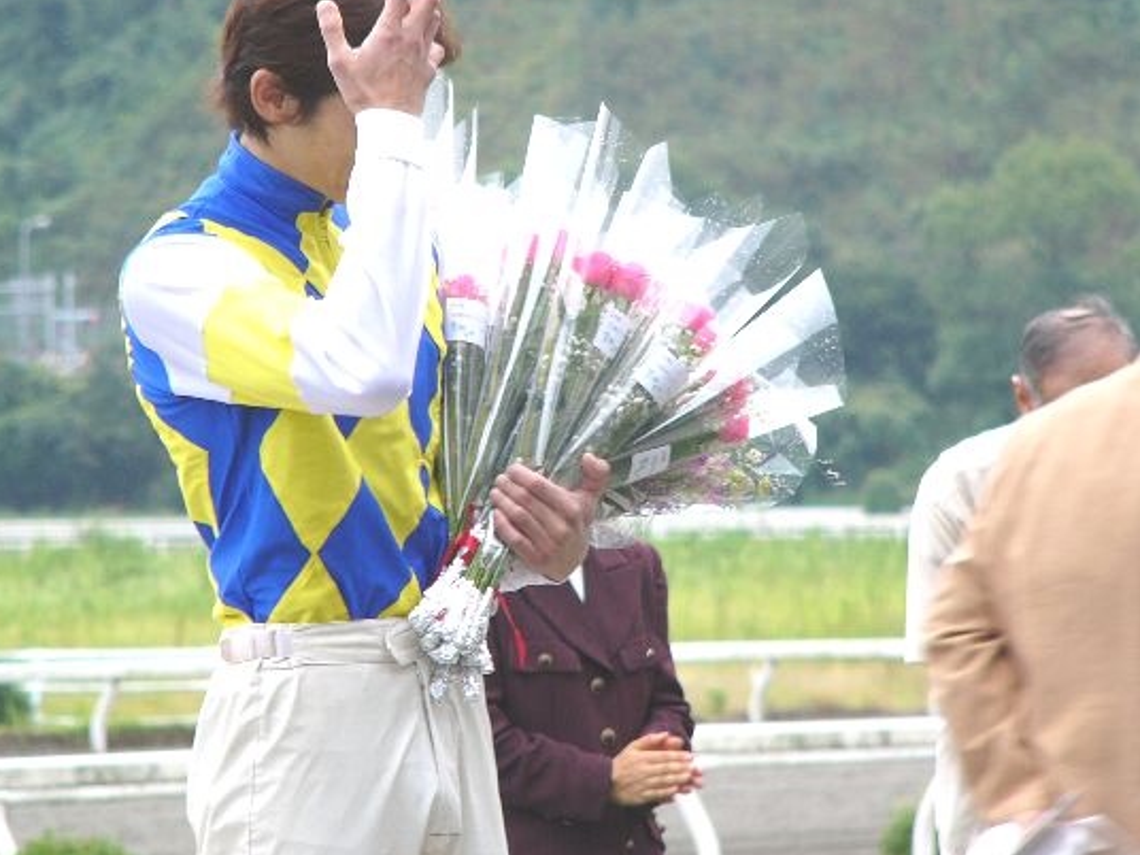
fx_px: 9353
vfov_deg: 5.2
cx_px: 464
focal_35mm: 284
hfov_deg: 7.0
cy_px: 419
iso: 50
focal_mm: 39.6
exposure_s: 1/80
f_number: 2.8
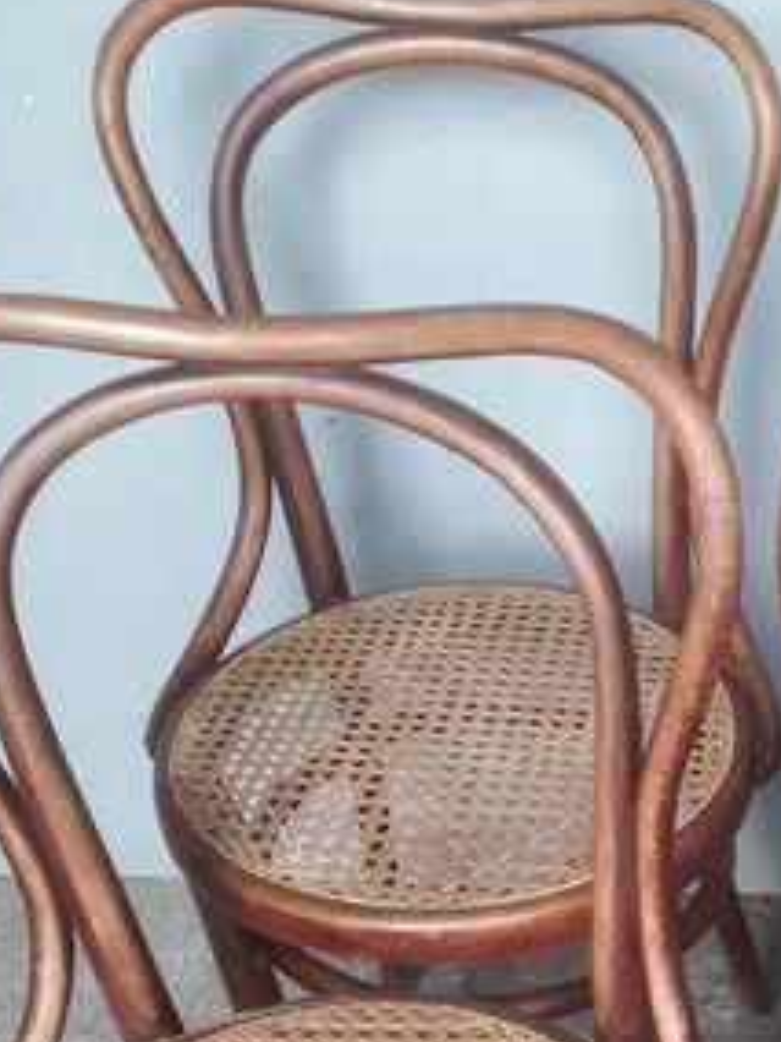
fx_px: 1715
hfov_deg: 24.5
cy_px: 991
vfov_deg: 31.7
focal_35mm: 57
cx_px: 774
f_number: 1.9
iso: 100
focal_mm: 3.6
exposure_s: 1/50
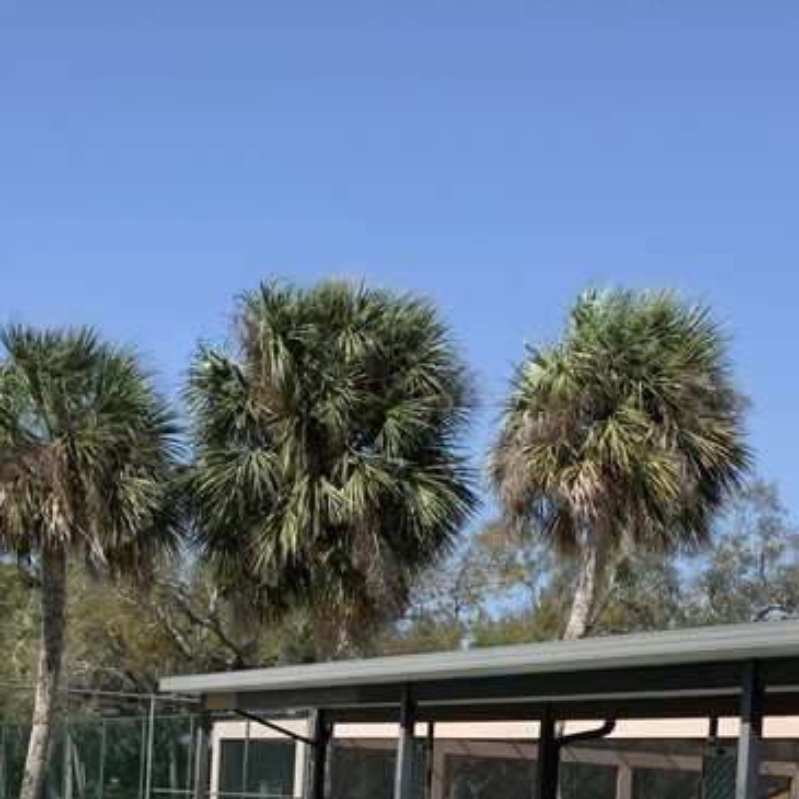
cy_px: 779
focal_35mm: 72
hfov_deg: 24.0
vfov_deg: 23.1
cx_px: 418
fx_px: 1880
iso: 16
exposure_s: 1/1984
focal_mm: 3
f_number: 1.8
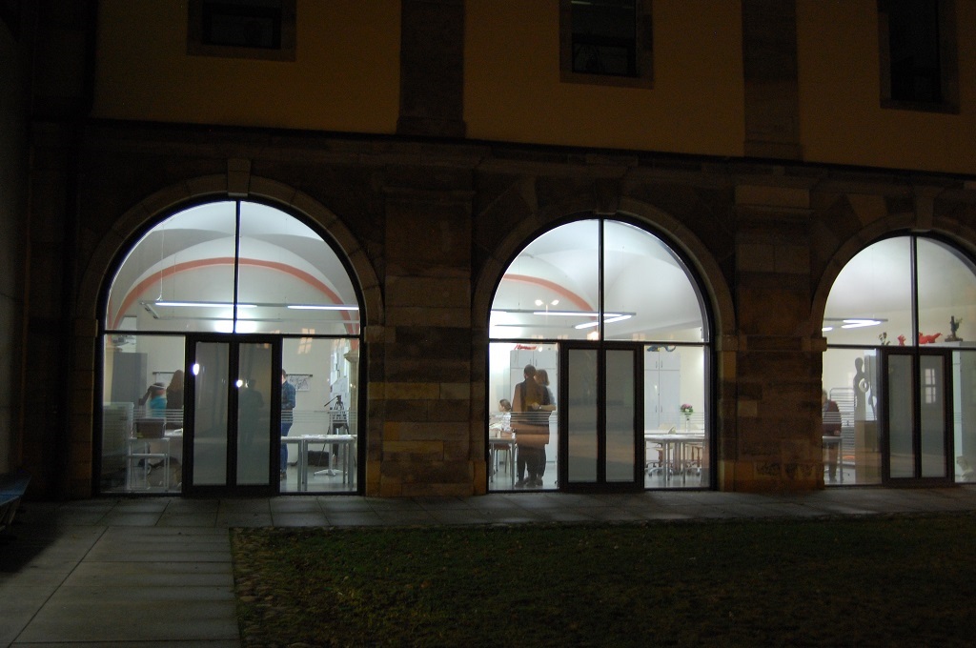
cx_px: 488
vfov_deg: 34.1
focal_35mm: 39
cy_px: 324
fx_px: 1056
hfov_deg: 49.6
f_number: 4
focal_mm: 26
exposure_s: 1/10
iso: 800
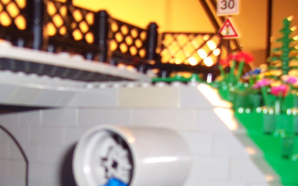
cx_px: 55
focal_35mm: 64
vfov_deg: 19.9
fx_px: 520
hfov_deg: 31.1
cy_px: 172
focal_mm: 5.6
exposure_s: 1/2
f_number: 2.7
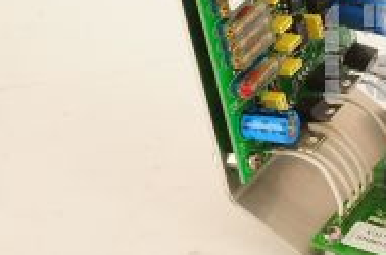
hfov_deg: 12.5
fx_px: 1701
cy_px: 54
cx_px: 529
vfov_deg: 8.6
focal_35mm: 159
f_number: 13
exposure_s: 1/125
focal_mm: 50
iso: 1600
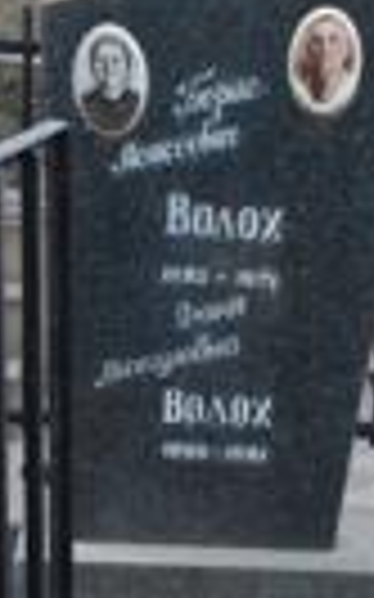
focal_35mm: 93
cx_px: 243
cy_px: 553
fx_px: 1518
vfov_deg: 21.8
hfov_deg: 14.0
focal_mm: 18
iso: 800
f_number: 5.6
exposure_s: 1/40
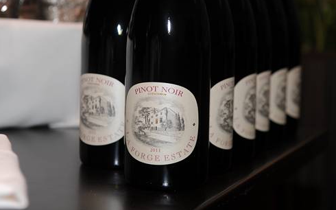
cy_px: 91
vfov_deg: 16.3
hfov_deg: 25.8
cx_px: 176
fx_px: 732
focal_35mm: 80
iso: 200
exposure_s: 1/200
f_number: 5.6
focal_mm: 70
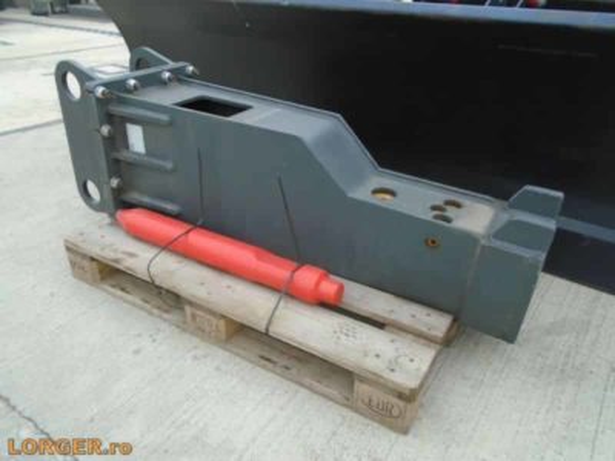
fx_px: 462
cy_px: 230
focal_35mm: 26
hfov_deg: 67.3
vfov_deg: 53.1
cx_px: 308
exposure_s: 1/250
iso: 200
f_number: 3.2
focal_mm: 4.6
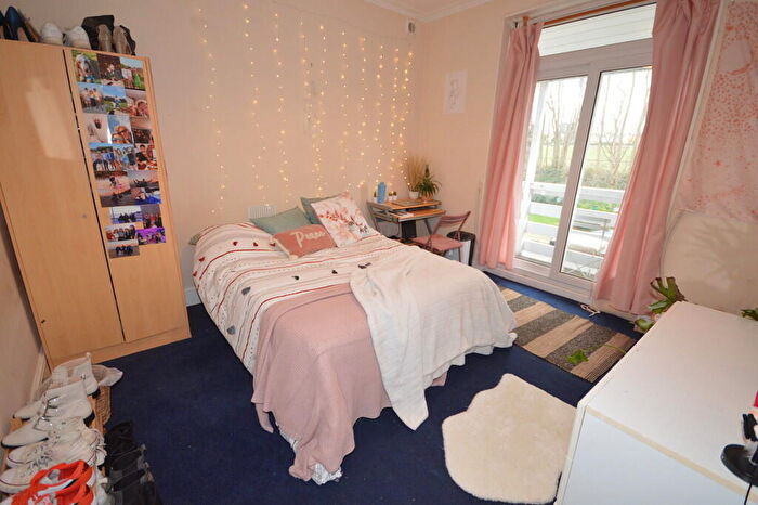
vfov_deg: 77.3
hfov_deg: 100.4
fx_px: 316
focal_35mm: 15
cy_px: 252
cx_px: 379
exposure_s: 1/60
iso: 1000
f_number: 4
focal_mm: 10
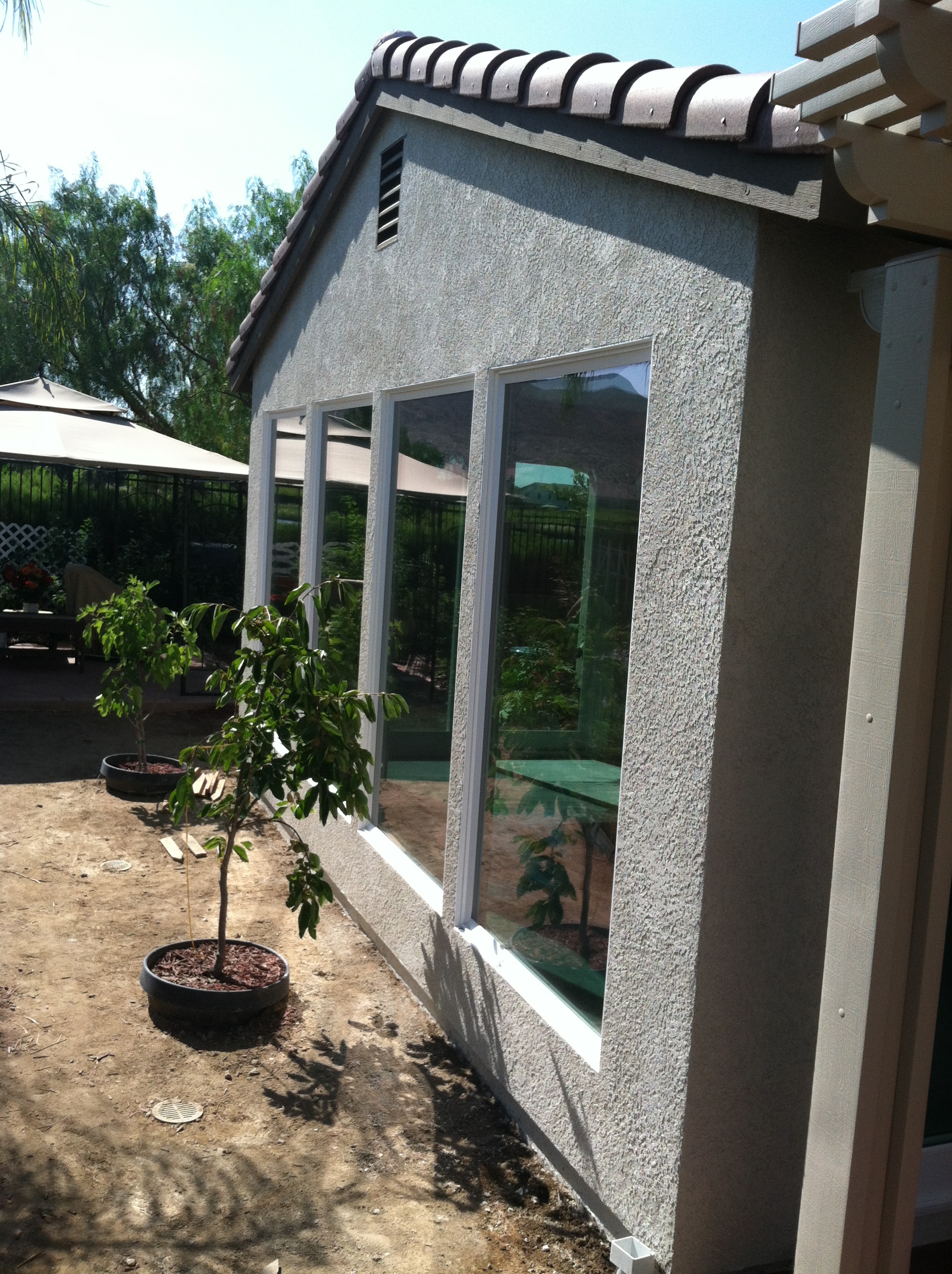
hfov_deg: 40.6
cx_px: 476
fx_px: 1287
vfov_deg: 52.7
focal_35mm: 35
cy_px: 637
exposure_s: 1/968
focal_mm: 3.85
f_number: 2.8
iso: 80
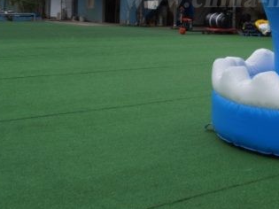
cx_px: 286
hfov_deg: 24.7
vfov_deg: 18.9
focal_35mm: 75
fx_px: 604
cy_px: -18
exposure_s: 1/800
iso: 100
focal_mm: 16
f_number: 4.5
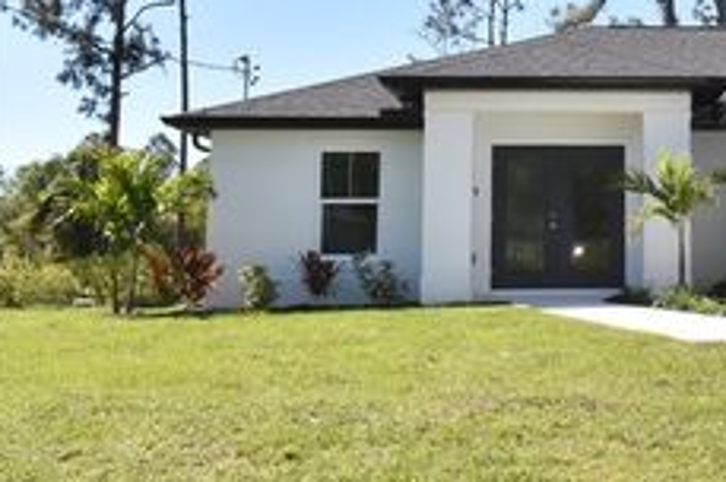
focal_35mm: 59
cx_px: 777
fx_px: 1188
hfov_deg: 30.7
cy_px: 65
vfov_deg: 22.5
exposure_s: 1/200
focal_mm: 18
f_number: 22
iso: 800
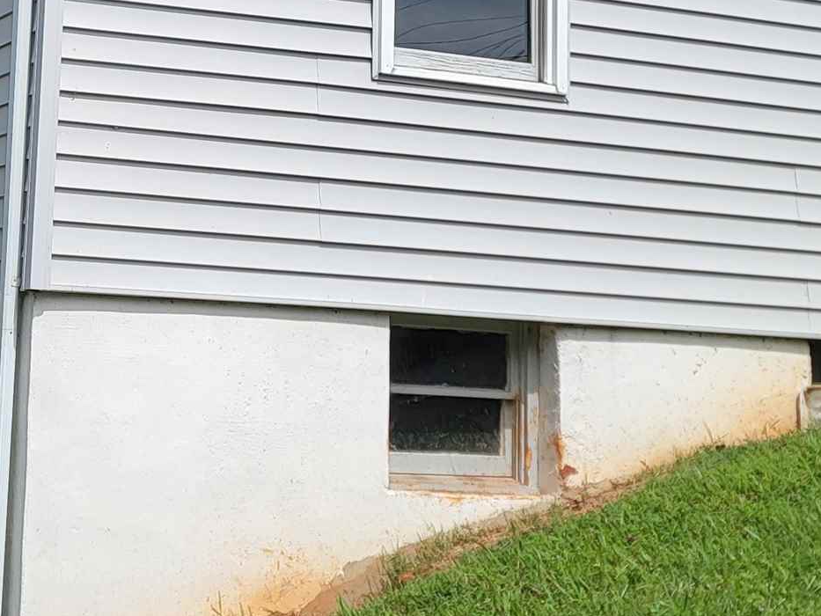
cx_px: 111
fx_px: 1874
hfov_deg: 24.1
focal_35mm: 79
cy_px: 34
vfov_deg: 18.3
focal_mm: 6.7
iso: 16
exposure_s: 1/1399
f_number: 1.8
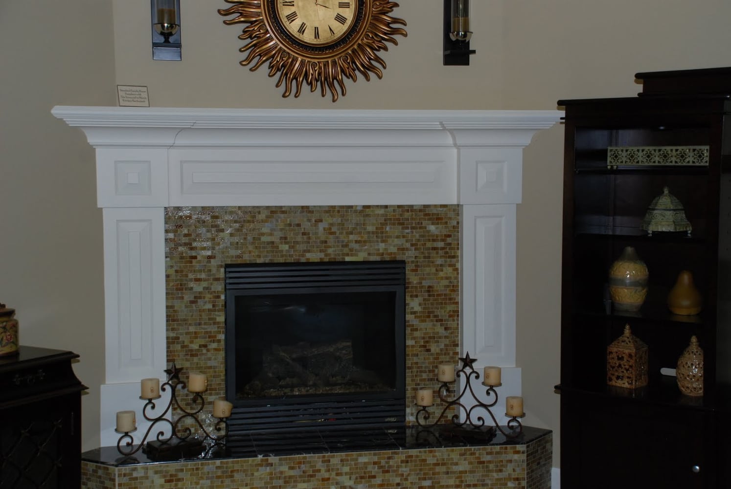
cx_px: 366
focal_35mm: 52
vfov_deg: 25.8
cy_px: 244
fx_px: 1067
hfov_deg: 37.8
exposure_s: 1/60
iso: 500
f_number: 6.3
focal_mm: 35
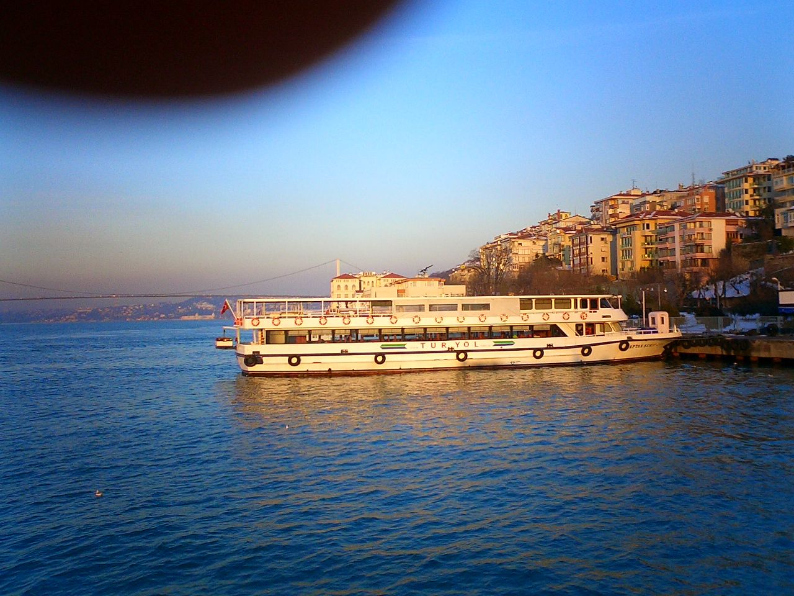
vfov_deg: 38.7
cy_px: 298
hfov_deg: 50.1
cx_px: 397
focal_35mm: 37
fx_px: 849
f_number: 3.5
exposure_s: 1/320
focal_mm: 5.6
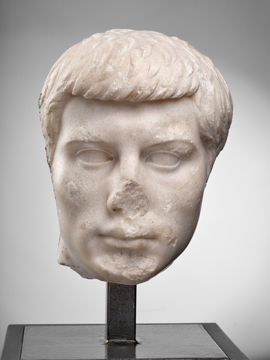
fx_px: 655
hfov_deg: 23.3
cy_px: 180
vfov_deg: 30.7
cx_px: 135
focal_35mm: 63
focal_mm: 80
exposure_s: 1/125
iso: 200
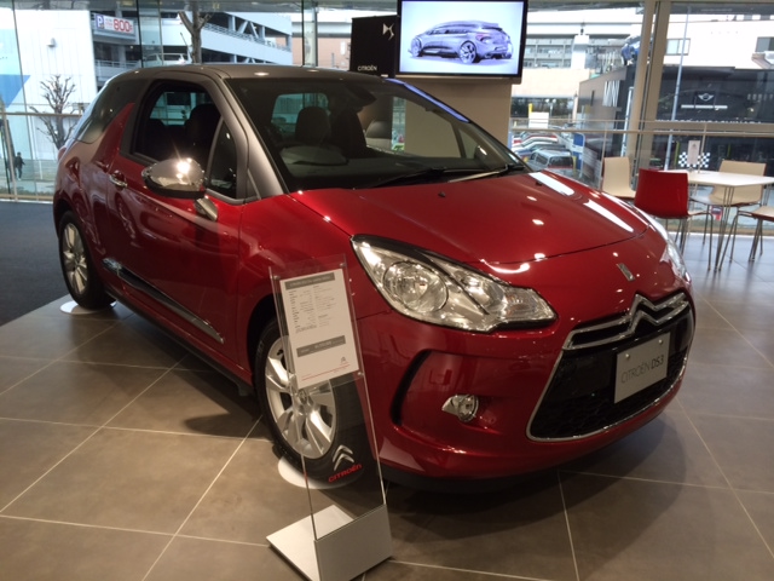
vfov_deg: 46.8
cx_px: 387
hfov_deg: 60.0
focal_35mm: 30
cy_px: 290
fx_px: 671
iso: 32
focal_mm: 4.12
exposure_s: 1/30
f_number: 2.2
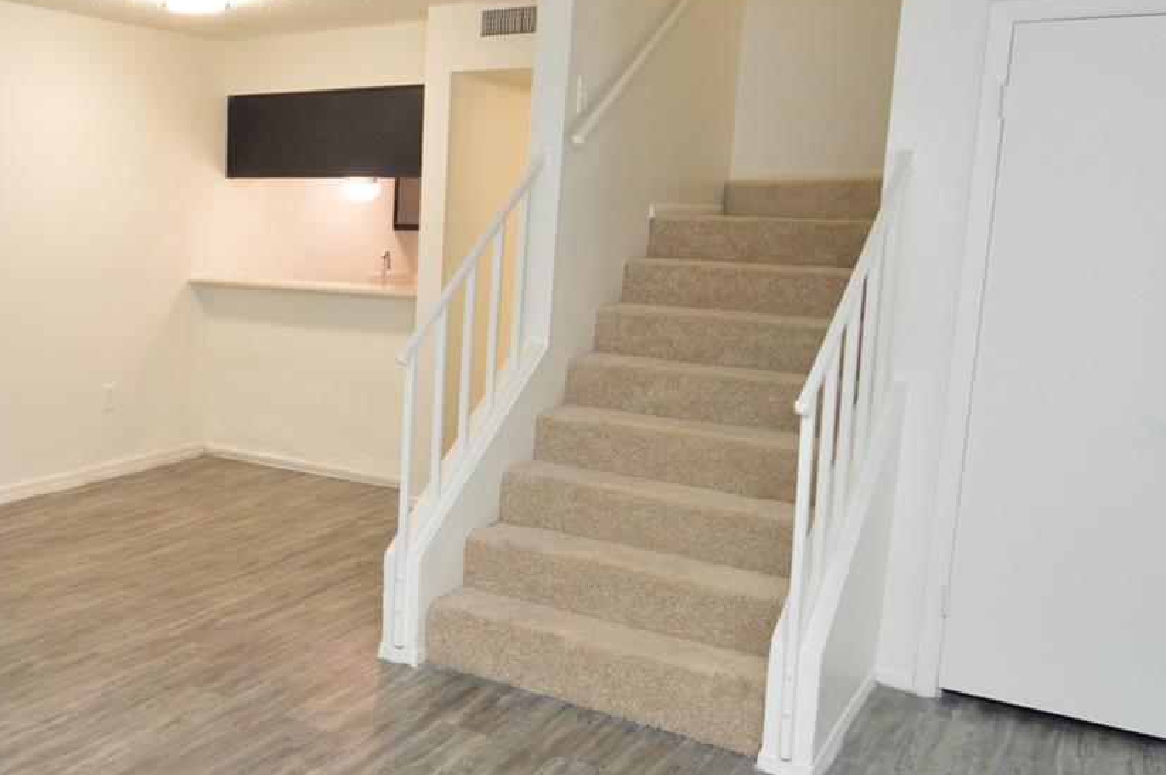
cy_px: 397
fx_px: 1132
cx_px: 214
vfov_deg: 37.8
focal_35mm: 35
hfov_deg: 50.8
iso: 800
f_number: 4
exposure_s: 1/60
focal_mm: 12
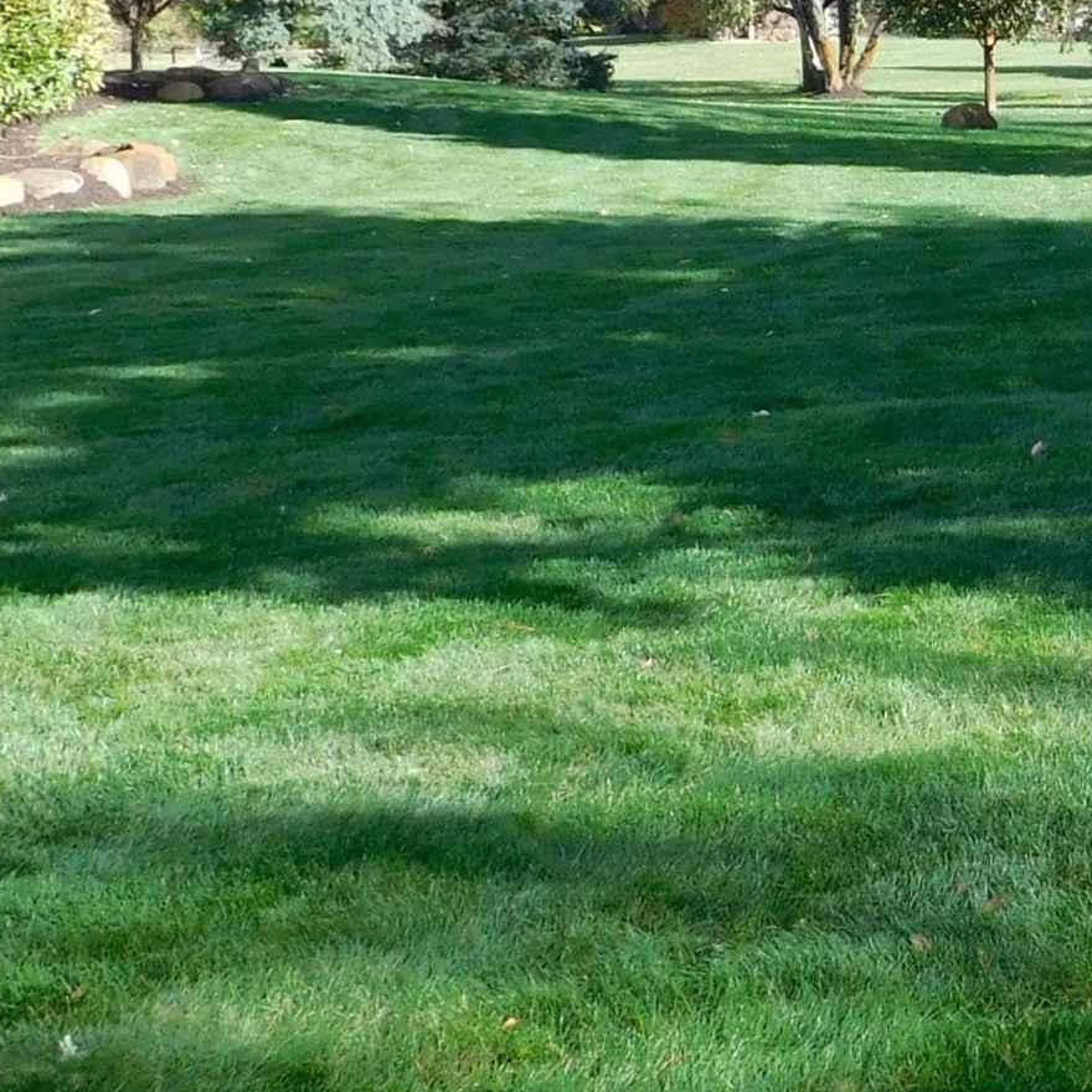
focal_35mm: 71
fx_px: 2534
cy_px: 328
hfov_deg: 22.0
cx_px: 1400
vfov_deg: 24.2
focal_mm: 4
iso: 125
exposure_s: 1/500
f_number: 3
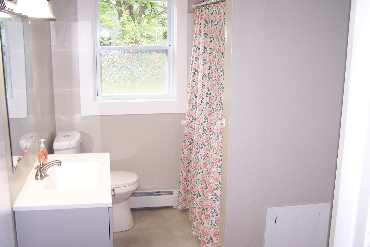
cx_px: 187
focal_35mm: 40
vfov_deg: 33.4
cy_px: 129
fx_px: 411
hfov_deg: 48.5
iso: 140
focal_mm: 6.3
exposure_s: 1/60
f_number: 2.8
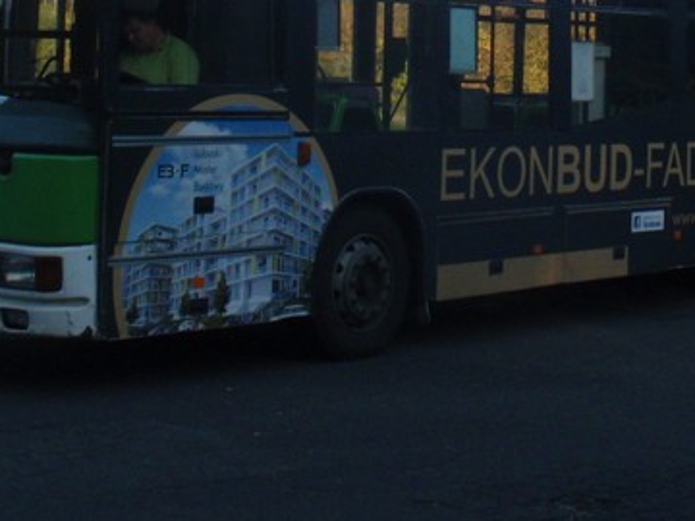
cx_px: 456
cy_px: -74
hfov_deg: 19.6
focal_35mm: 100
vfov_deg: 14.4
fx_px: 2008
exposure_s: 1/500
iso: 200
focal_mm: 7.25
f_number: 3.9
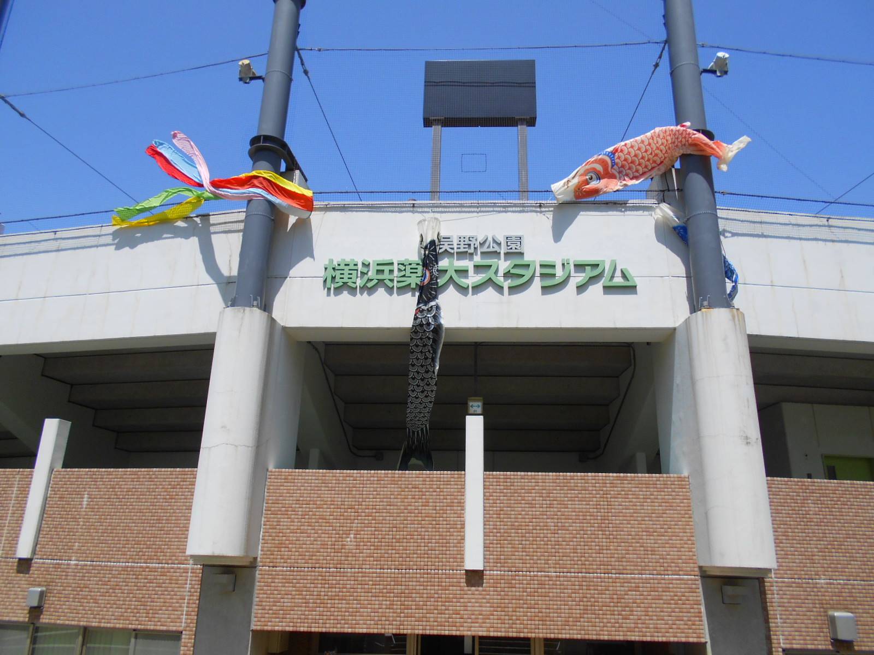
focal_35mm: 26
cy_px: 328
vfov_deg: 53.1
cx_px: 437
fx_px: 656
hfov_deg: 67.3
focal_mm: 4.6
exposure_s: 1/1000
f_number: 3.2
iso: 80
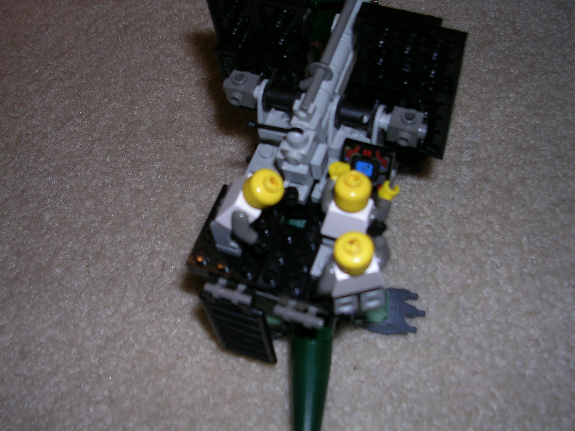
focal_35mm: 38
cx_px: 288
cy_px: 216
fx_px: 631
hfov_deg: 49.0
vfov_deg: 37.7
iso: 50
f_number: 2.8
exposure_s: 1/60.1
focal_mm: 5.8
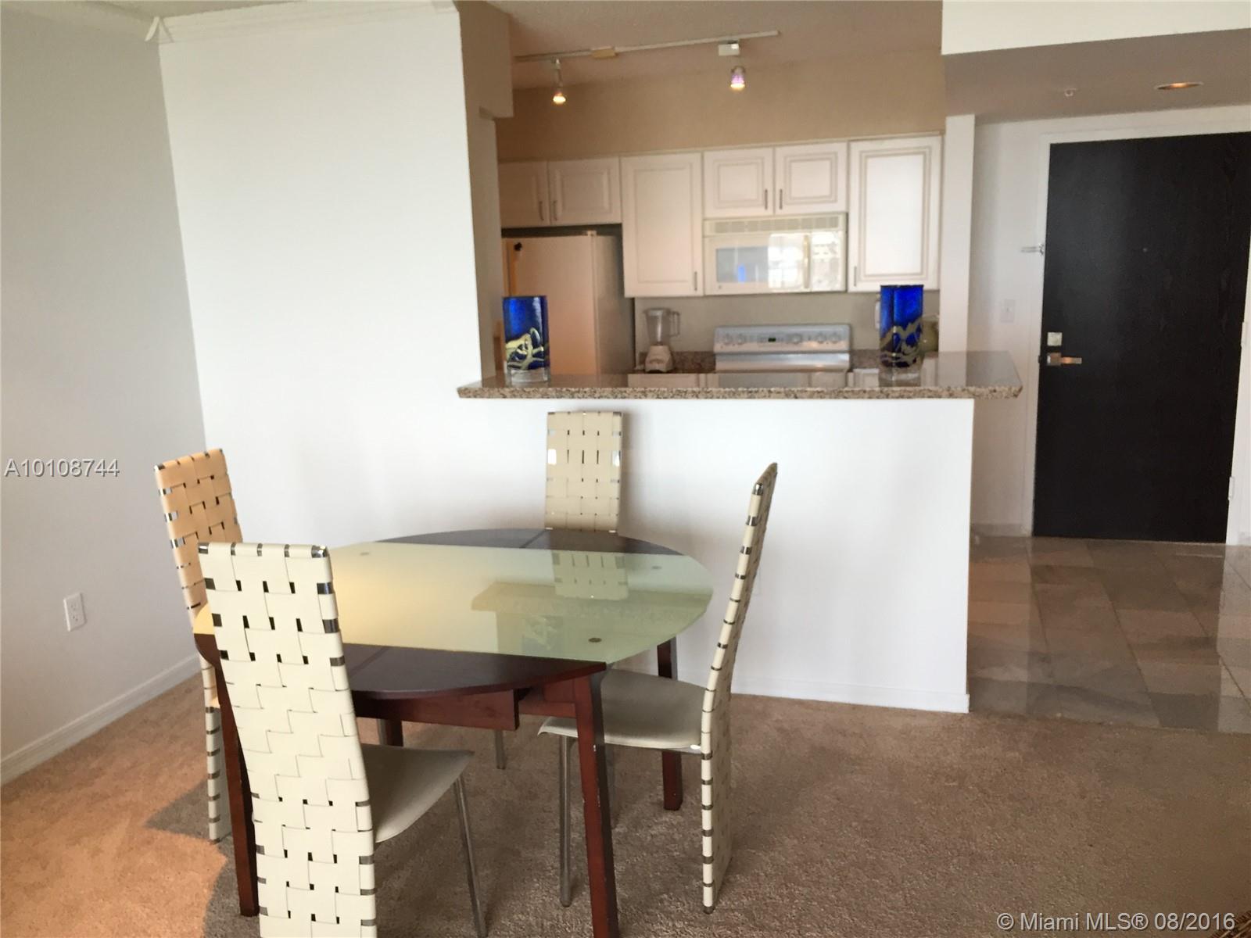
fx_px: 1048
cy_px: 469
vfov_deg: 48.2
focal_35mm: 29
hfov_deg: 61.7
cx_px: 626
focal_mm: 4.15
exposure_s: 1/30
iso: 32
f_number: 2.2
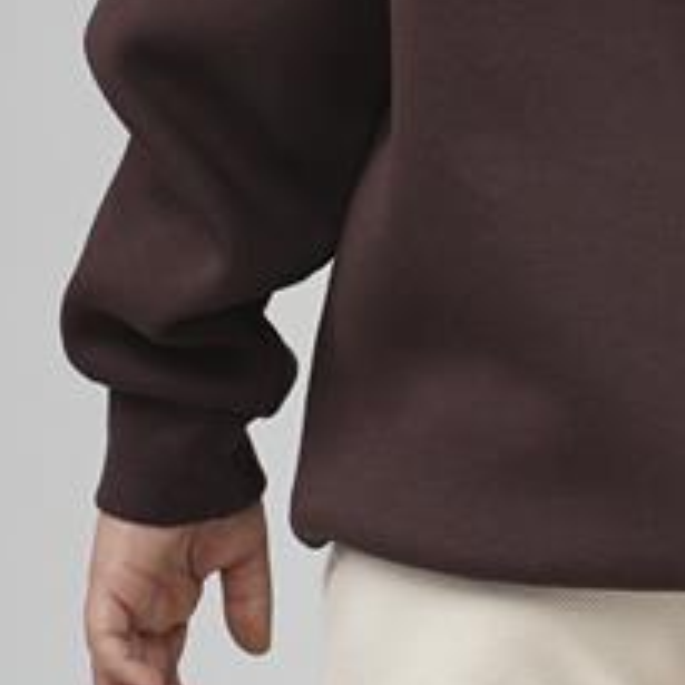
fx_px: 8194
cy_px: -281
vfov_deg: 4.8
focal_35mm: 366
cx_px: 765
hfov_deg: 4.8
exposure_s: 1/160
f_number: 8
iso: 80
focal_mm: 70
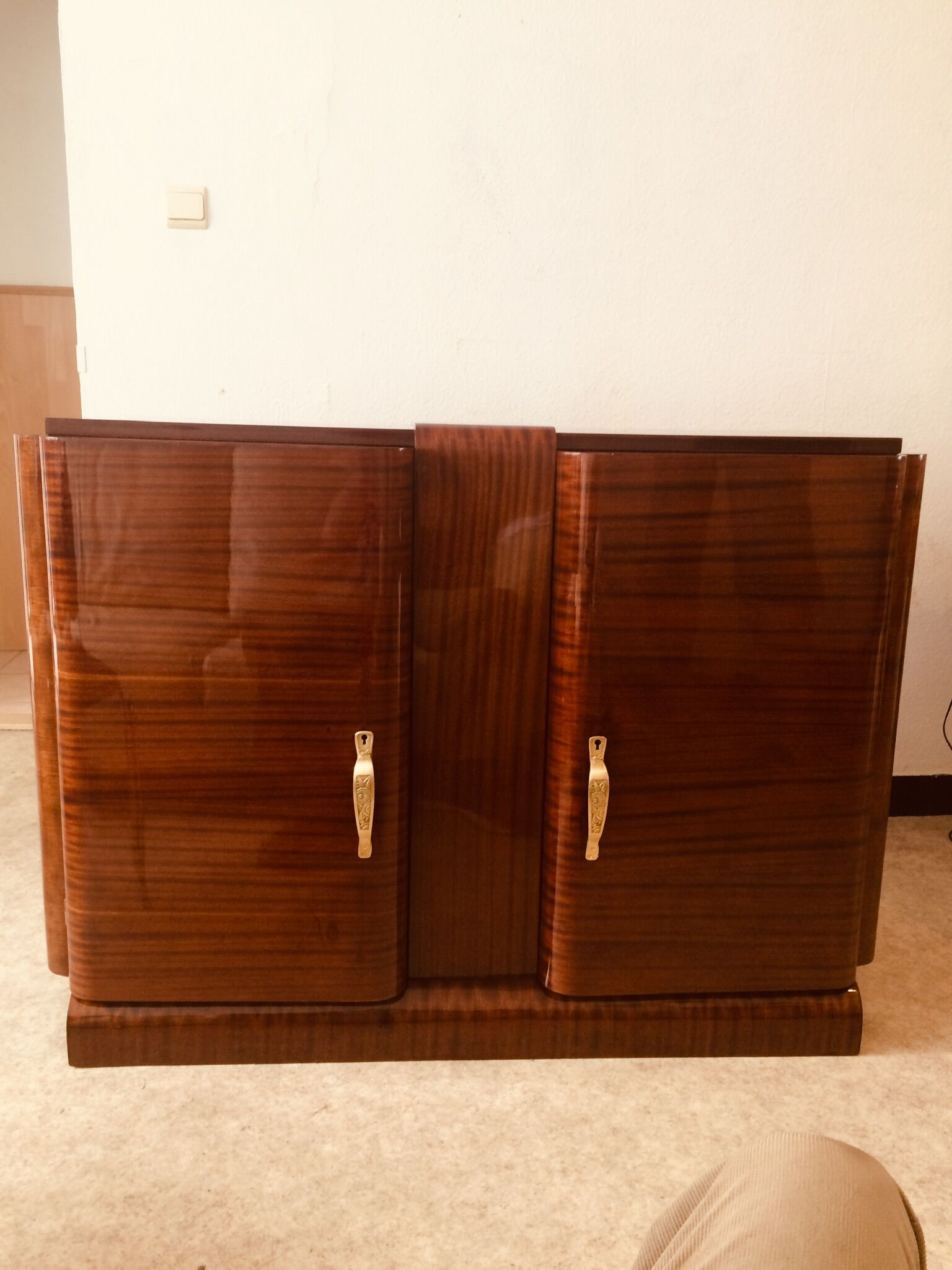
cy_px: 635
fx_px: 1063
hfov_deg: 48.2
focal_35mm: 29
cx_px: 476
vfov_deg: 61.7
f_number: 2.2
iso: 100
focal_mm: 4.15
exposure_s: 1/33
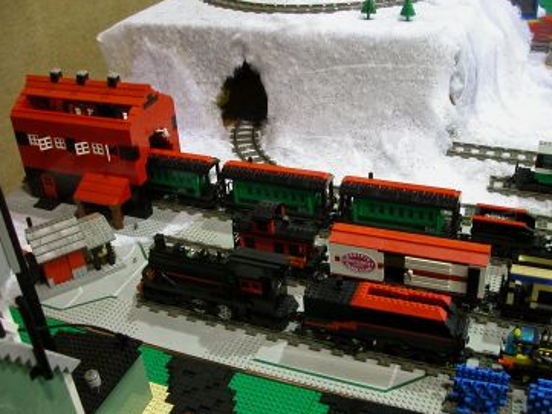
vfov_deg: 35.2
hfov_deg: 45.7
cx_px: 303
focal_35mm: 41
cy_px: 212
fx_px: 654
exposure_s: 1/12.2
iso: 100
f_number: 2.7
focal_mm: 5.6
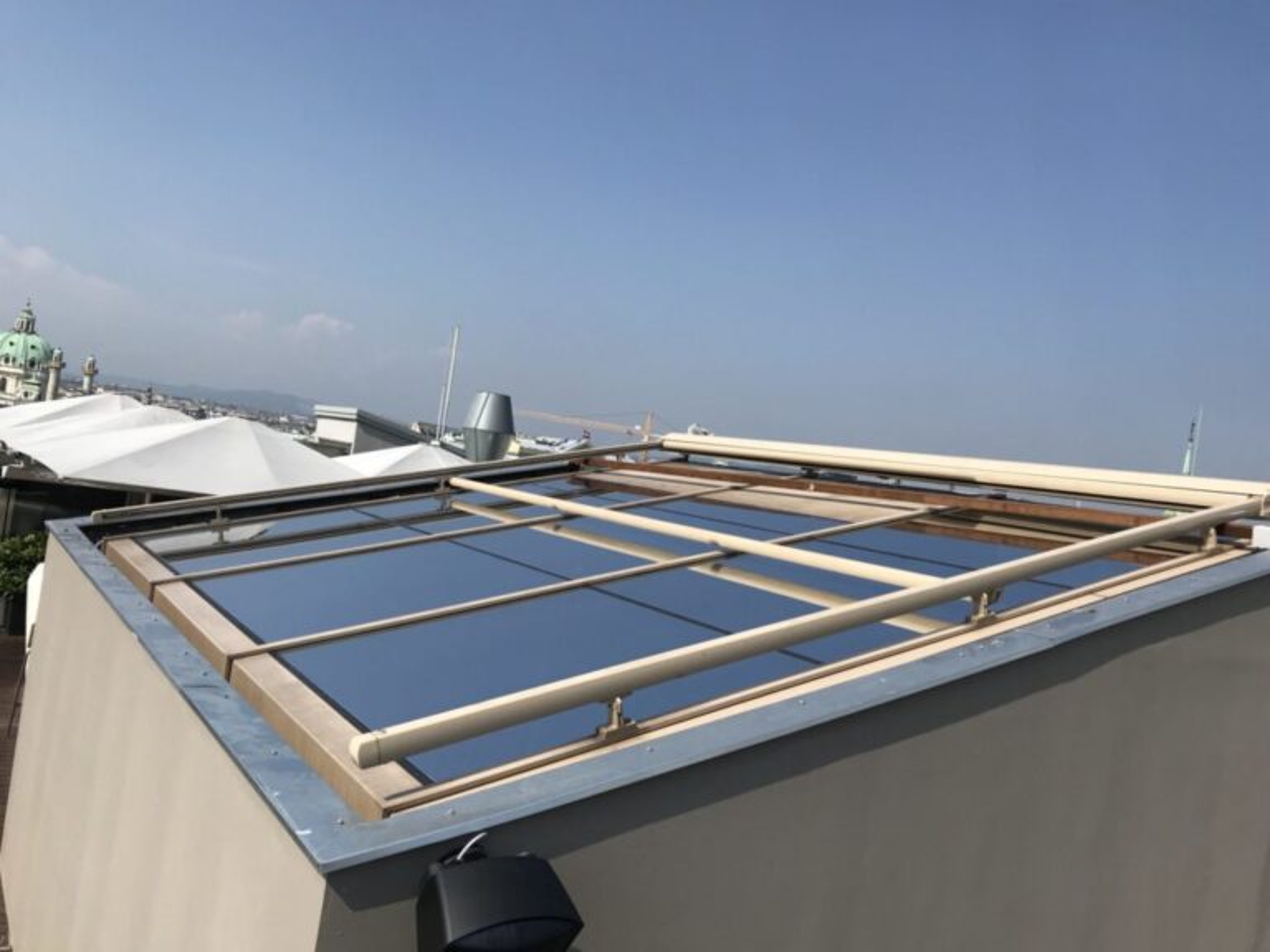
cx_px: 635
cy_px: 476
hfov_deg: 63.4
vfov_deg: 49.7
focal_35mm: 28
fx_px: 1027
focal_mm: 3.99
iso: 20
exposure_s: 1/3195
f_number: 1.8
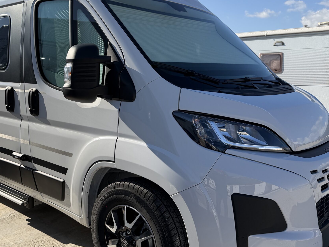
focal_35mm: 37
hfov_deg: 49.6
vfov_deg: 38.6
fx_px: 352
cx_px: 119
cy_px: 115
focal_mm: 6.76
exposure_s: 1/4975
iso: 80
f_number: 1.78
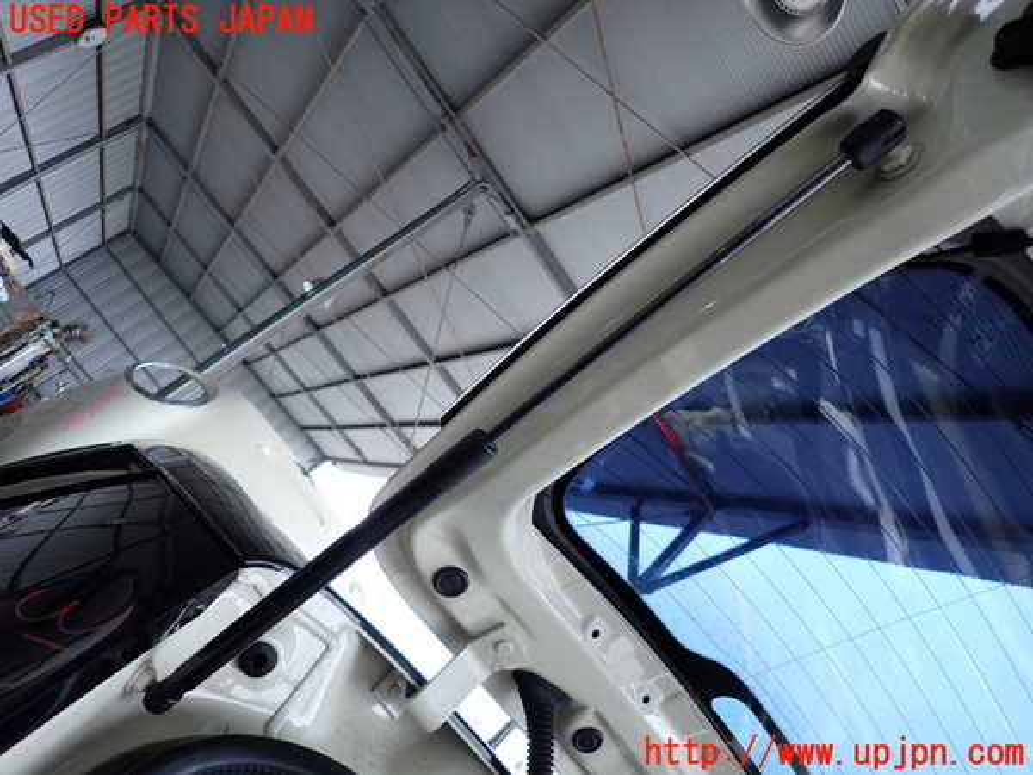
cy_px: 388
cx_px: 516
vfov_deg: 54.9
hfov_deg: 69.4
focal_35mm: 25
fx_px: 746
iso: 125
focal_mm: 4.5
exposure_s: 1/125
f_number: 2
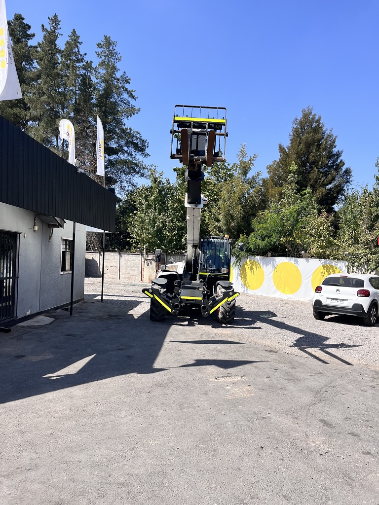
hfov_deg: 53.1
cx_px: 190
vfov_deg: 67.3
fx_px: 380
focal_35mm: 26
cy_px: 252
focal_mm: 5.1
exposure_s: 1/2358
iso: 50
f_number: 1.6
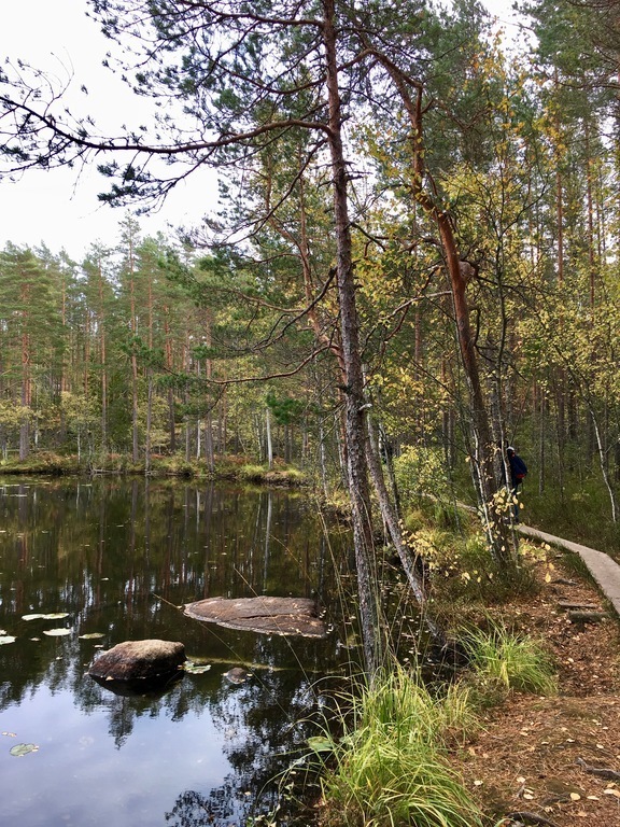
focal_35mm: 29
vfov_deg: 61.7
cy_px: 414
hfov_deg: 48.2
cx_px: 310
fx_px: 693
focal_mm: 4.15
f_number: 2.2
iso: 25
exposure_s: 1/147
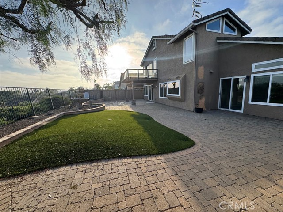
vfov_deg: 85.7
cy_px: 106
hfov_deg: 102.1
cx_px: 142
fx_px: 114
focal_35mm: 14
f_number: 2.2
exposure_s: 1/1020
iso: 50
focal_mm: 2.22
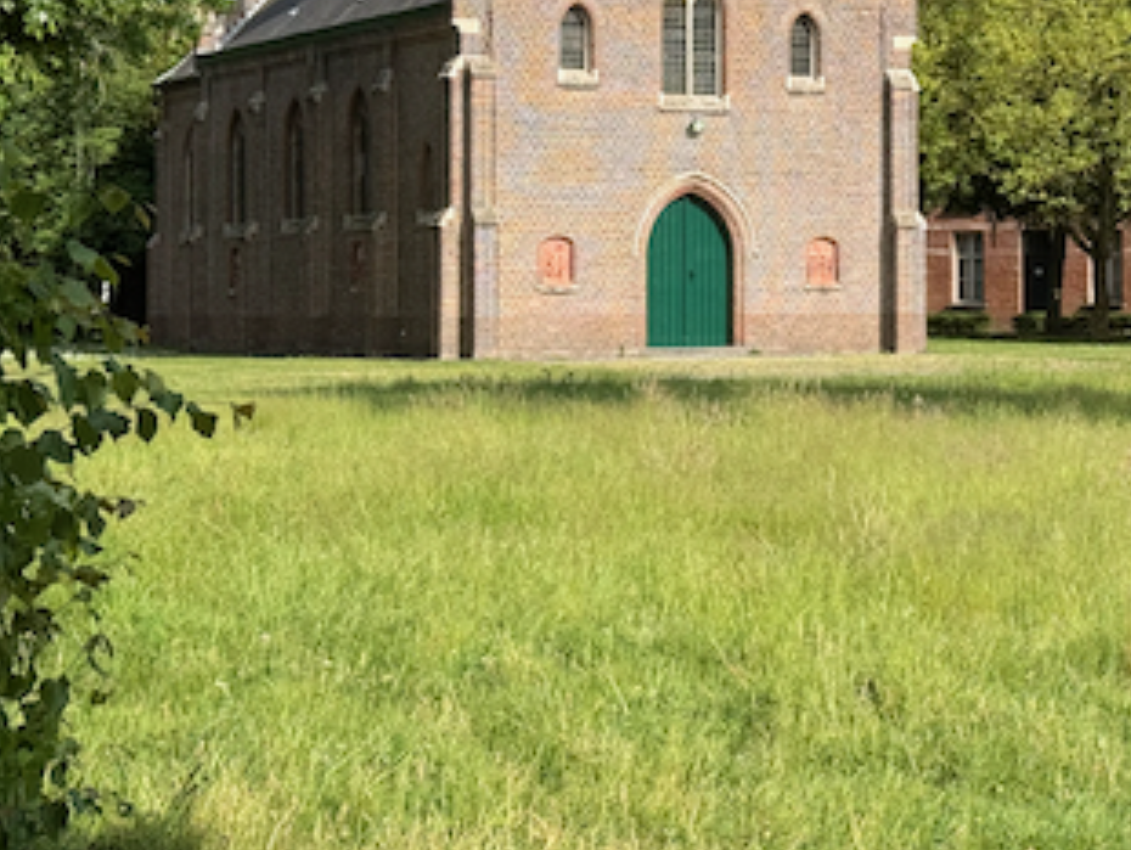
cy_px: 135
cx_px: 945
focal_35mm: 99
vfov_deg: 14.8
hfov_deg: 19.6
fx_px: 3237
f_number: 1.78
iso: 80
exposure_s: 1/3534
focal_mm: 6.76
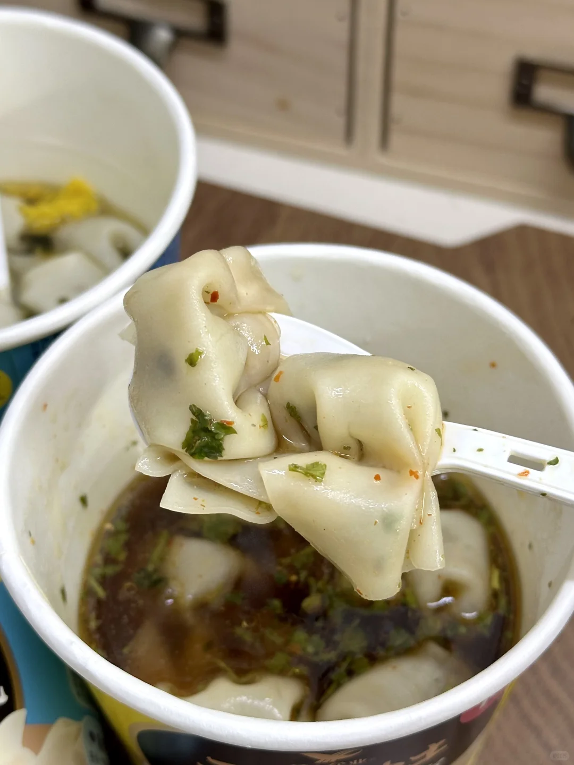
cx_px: 287
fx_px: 1061
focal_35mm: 48
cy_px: 382
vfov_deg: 39.7
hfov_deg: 30.3
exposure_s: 1/50
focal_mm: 6.86
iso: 80
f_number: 1.78
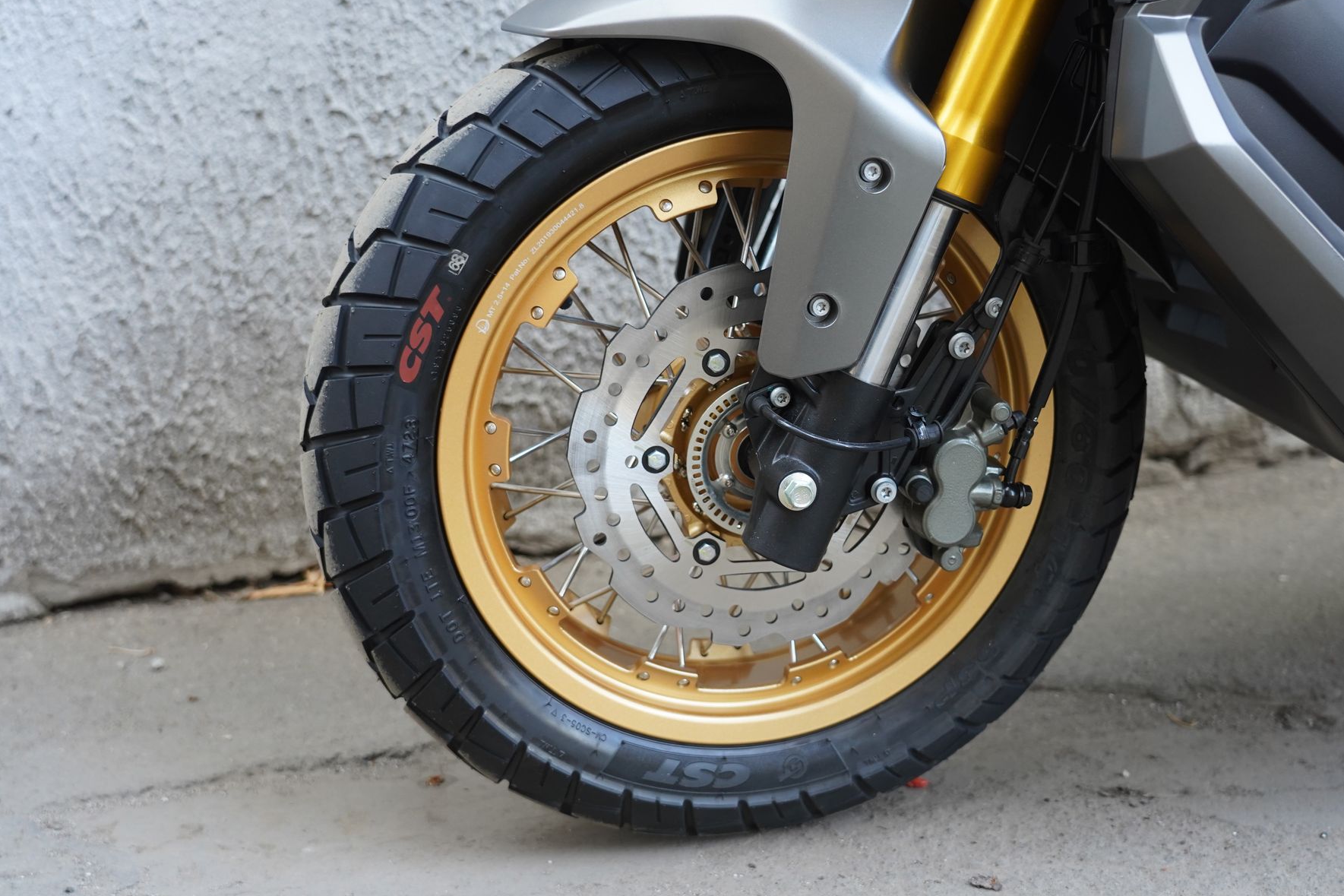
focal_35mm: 52
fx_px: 1941
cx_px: 722
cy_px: 418
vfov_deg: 26.0
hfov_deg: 38.2
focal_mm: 46
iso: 1250
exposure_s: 1/160
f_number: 4
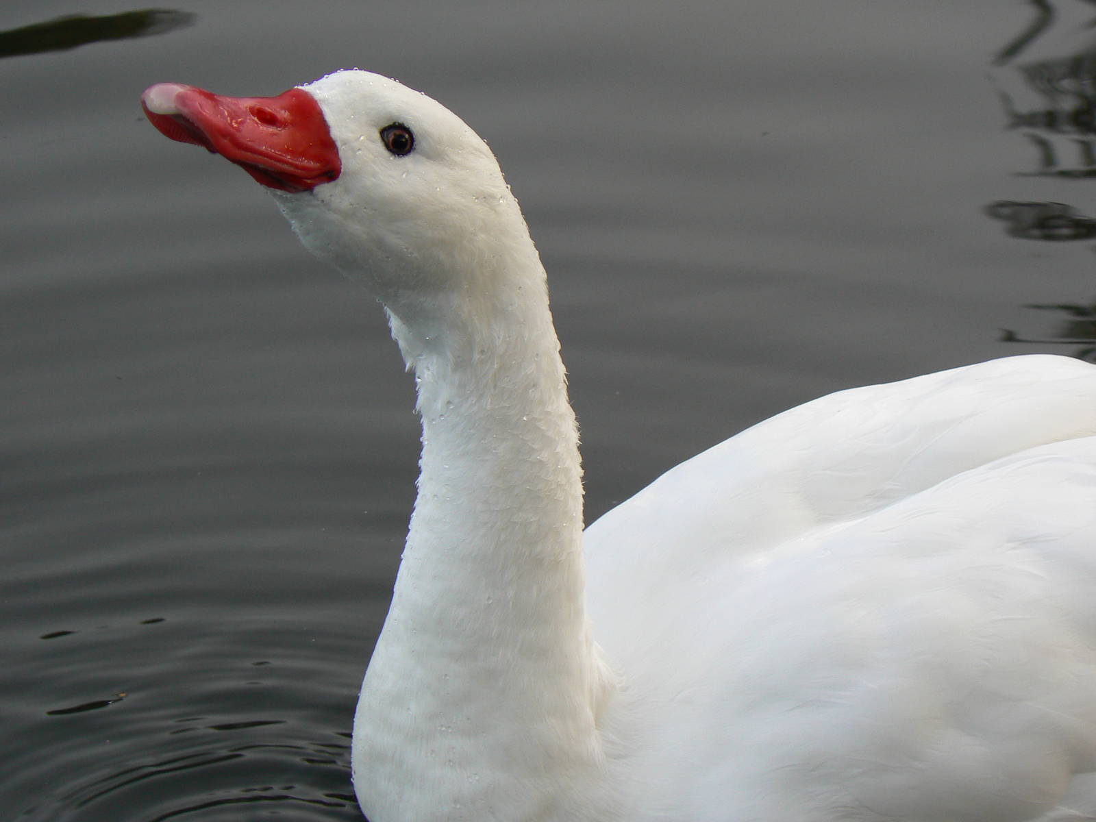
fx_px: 8929
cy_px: 411
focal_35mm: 282
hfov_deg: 7.0
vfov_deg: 5.3
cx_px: 548
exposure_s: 1/80
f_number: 4
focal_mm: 47
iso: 80
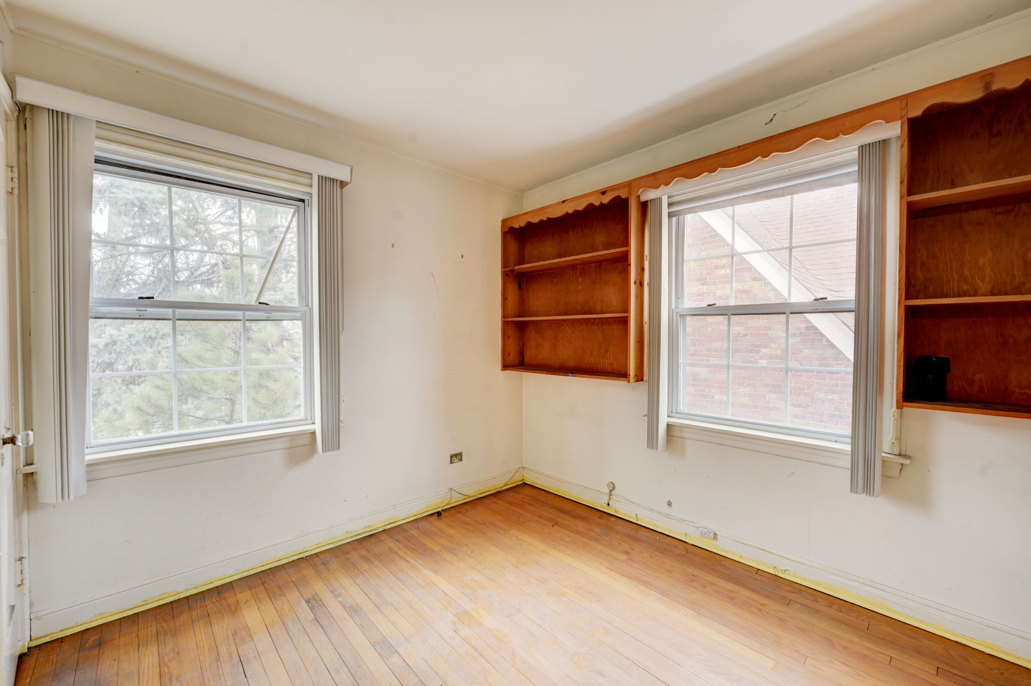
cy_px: 343
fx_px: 401
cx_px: 516
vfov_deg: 81.1
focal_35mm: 14
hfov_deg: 104.3
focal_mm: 14
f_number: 8
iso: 400
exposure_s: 1/20
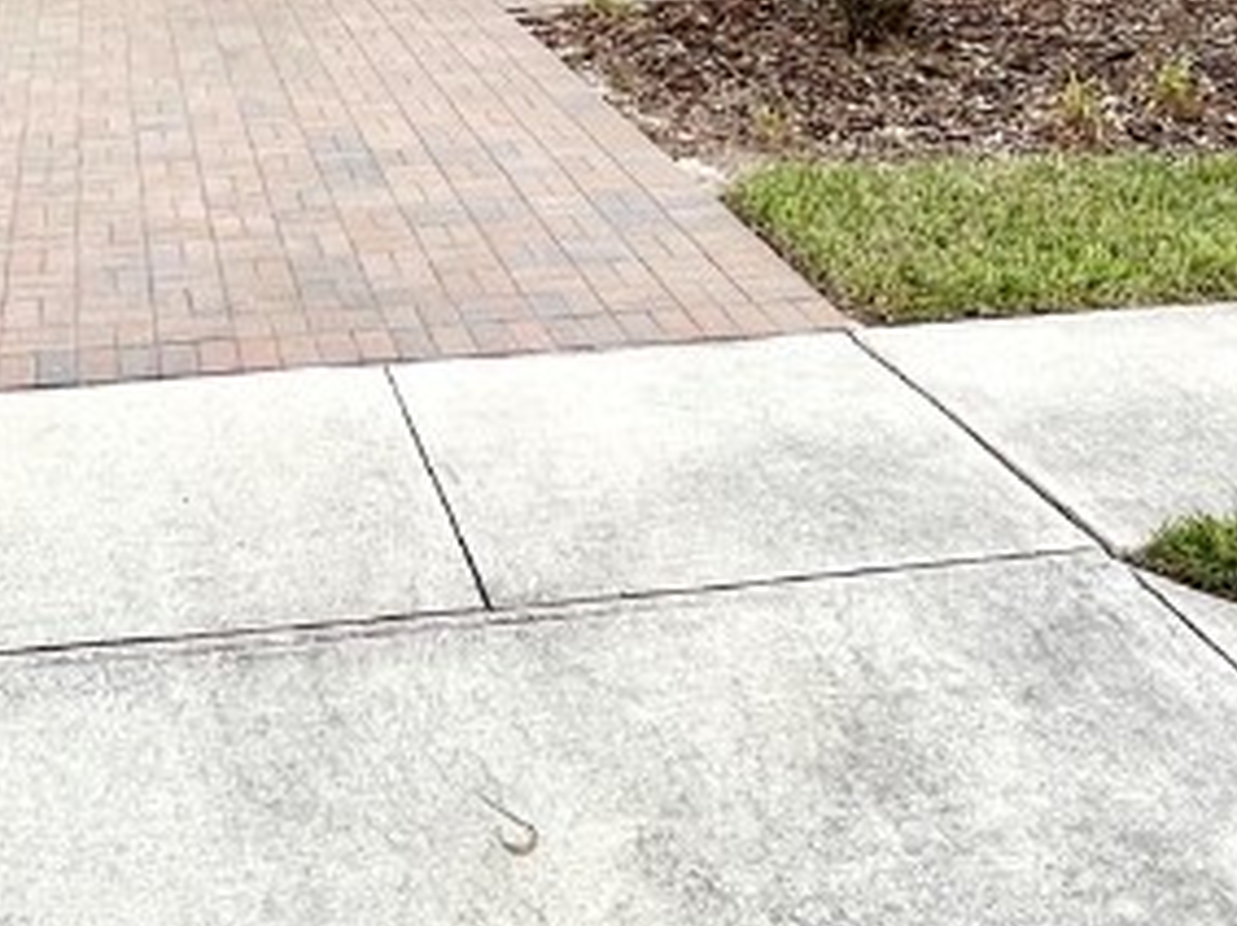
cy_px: -306
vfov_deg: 26.0
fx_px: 1679
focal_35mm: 47
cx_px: 376
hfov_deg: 39.8
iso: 32
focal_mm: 1.57
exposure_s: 1/1119
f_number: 1.8
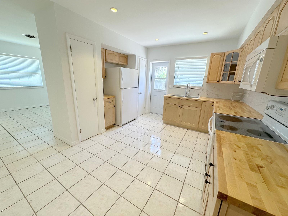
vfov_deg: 85.7
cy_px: 108
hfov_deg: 102.1
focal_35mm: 14
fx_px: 116
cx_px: 144
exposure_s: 1/120
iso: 125
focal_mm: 2.22
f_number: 2.2
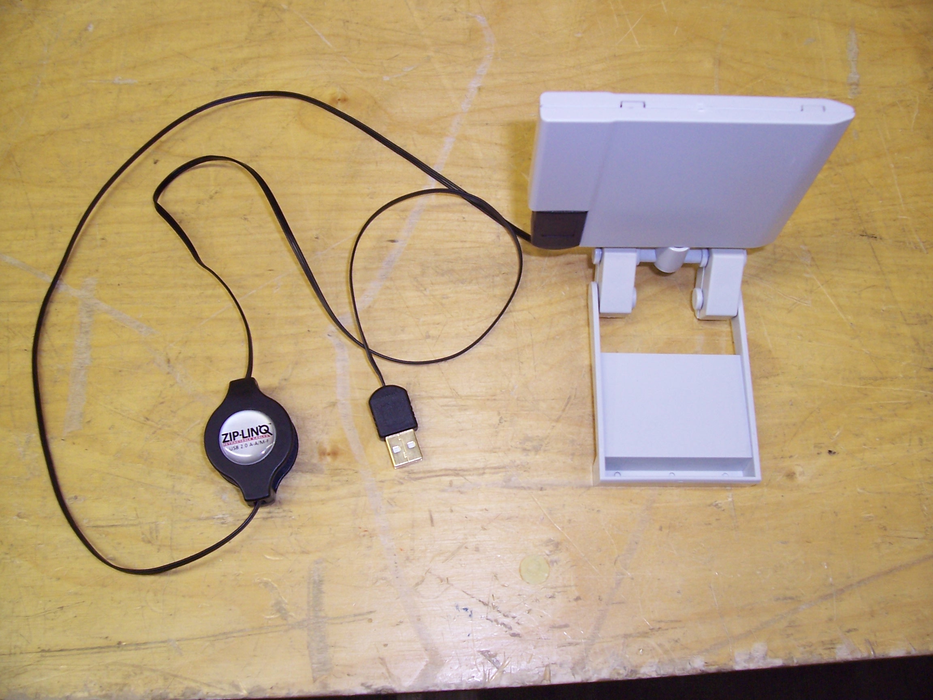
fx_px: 916
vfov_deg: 41.8
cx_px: 466
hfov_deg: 54.0
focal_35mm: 34
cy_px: 350
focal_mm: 5.6
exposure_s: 1/45
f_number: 2.7
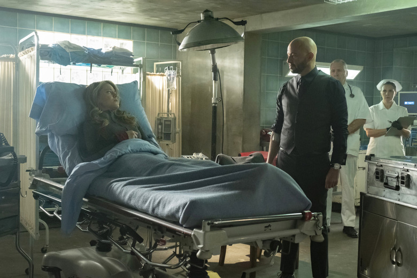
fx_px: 556
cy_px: 139
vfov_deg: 28.1
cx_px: 208
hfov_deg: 41.1
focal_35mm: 48
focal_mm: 32.1
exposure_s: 1/125
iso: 6400
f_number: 4
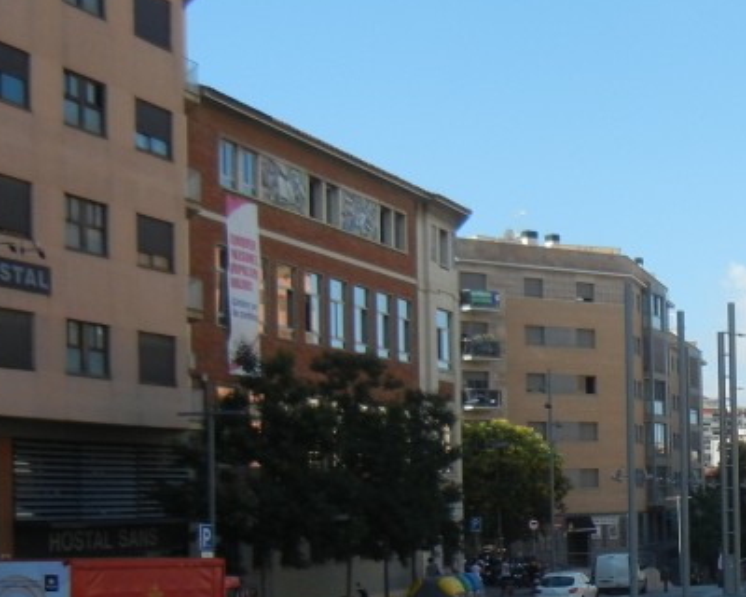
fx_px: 1656
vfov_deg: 20.3
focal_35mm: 75
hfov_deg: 23.7
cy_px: 453
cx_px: 837
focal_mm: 5.4
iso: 160
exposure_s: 1/290
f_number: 7
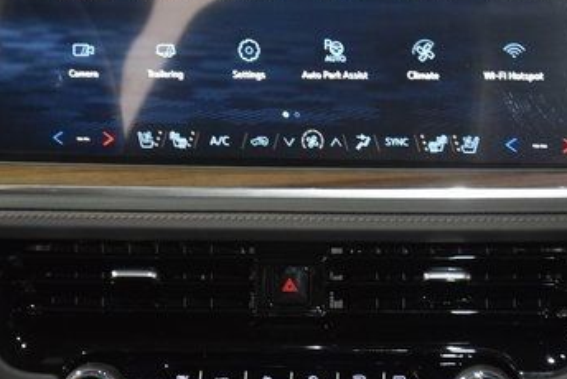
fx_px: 1671
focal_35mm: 106
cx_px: 287
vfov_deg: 12.9
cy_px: 222
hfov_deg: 19.3
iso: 2500
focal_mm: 38
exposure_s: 1/40
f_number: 4.2
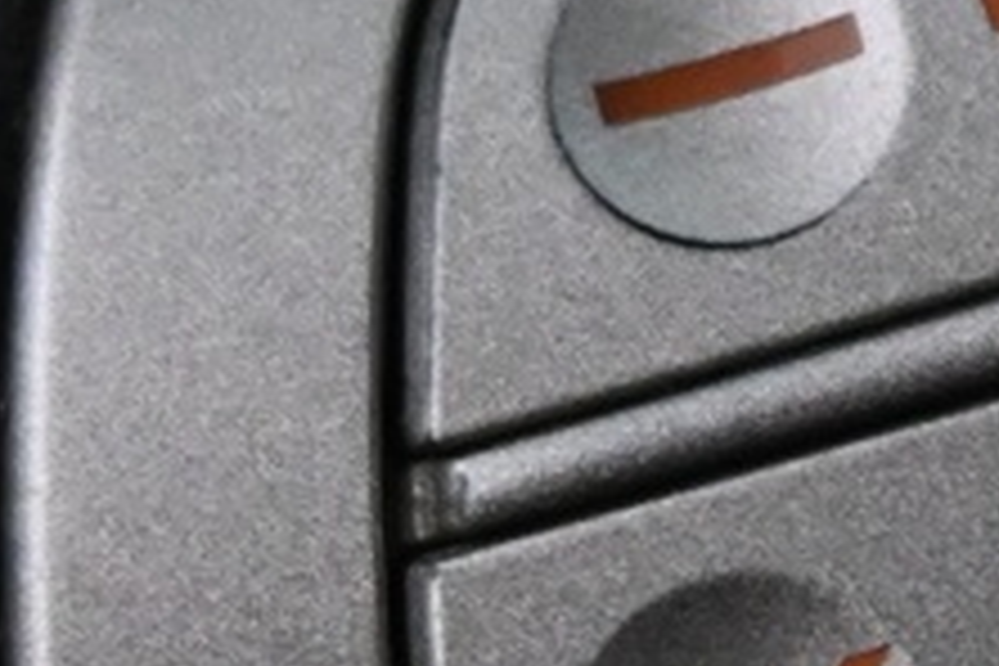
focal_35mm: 274
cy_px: 320
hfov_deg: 7.4
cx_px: 1318
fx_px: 7593
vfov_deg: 5.0
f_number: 4.2
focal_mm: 25
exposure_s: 1/40
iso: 3200
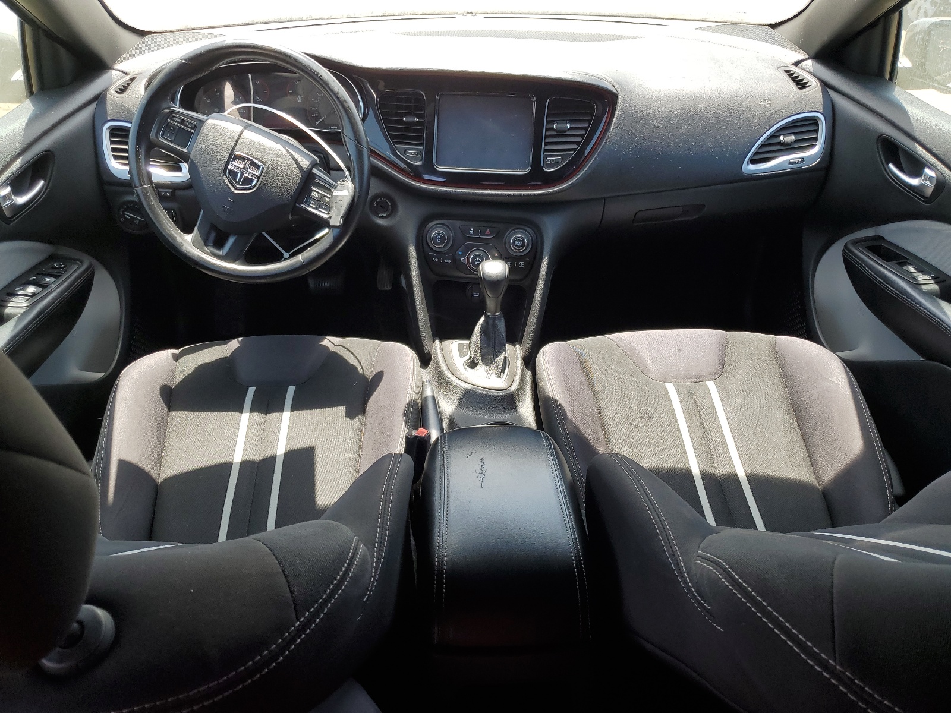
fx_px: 714
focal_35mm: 26
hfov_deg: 67.3
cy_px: 356
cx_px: 476
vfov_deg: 53.1
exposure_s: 1/312
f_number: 1.5
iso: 50
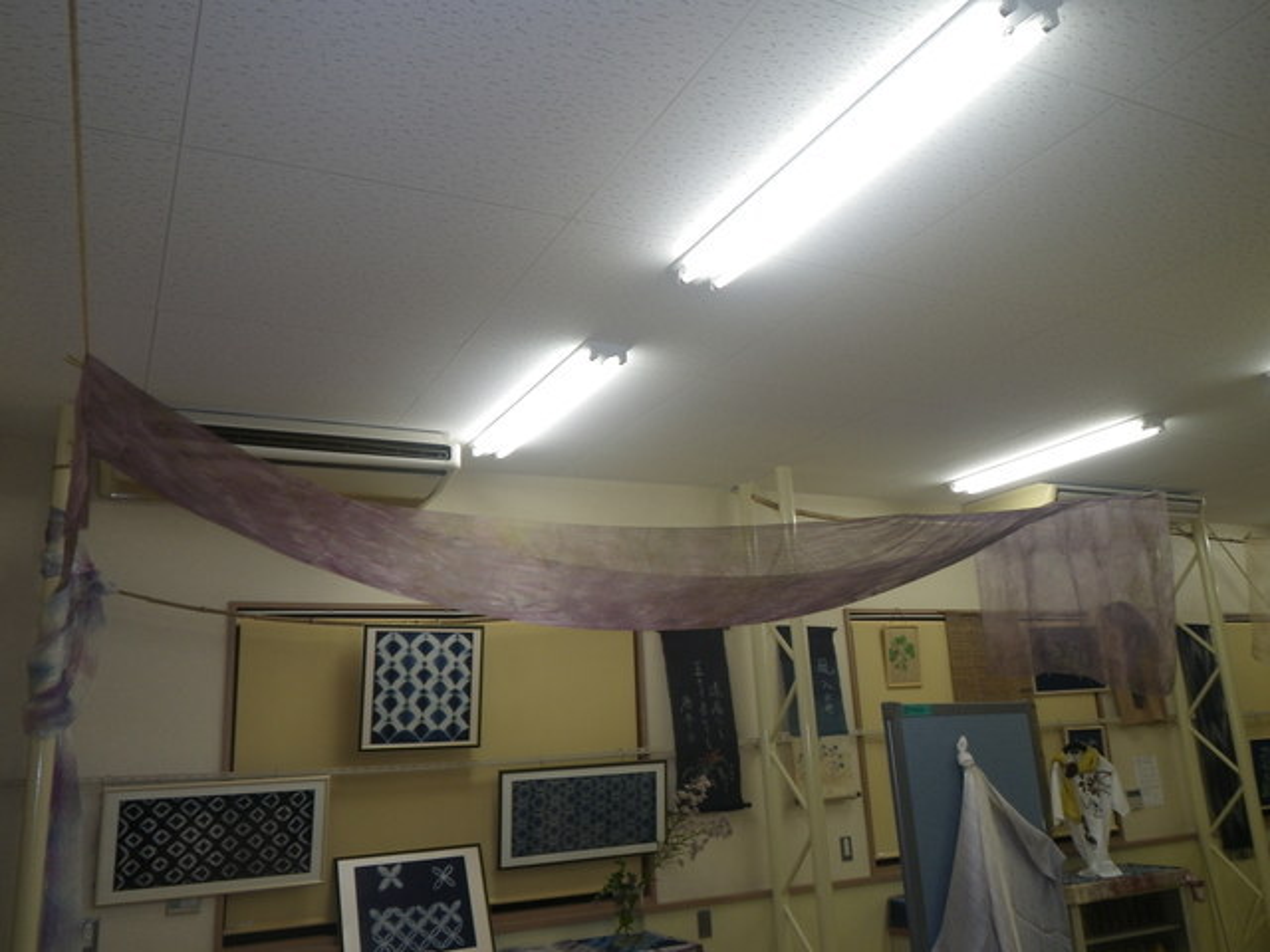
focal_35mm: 28
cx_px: 635
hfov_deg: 63.4
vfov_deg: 49.7
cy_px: 476
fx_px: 1027
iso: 80
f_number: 3.5
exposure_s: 1/50
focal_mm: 5
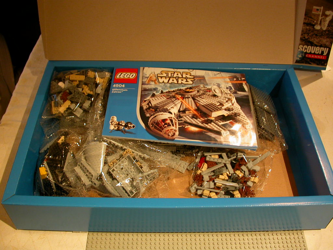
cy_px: 125
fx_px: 366
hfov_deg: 49.0
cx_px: 166
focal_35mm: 38
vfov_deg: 37.7
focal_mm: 7.85
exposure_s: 1/5.7
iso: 100
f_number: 2.6
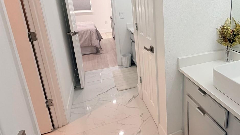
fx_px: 165
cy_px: 42
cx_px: 172
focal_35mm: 26
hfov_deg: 68.5
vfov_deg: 43.6
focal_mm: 2.22
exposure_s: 1/120
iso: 160
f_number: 2.2
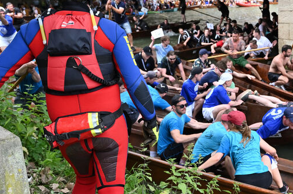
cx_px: 238
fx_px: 376
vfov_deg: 29.1
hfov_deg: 40.7
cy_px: 89
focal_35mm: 46
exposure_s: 1/1600
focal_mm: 19.5
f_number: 4
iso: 800
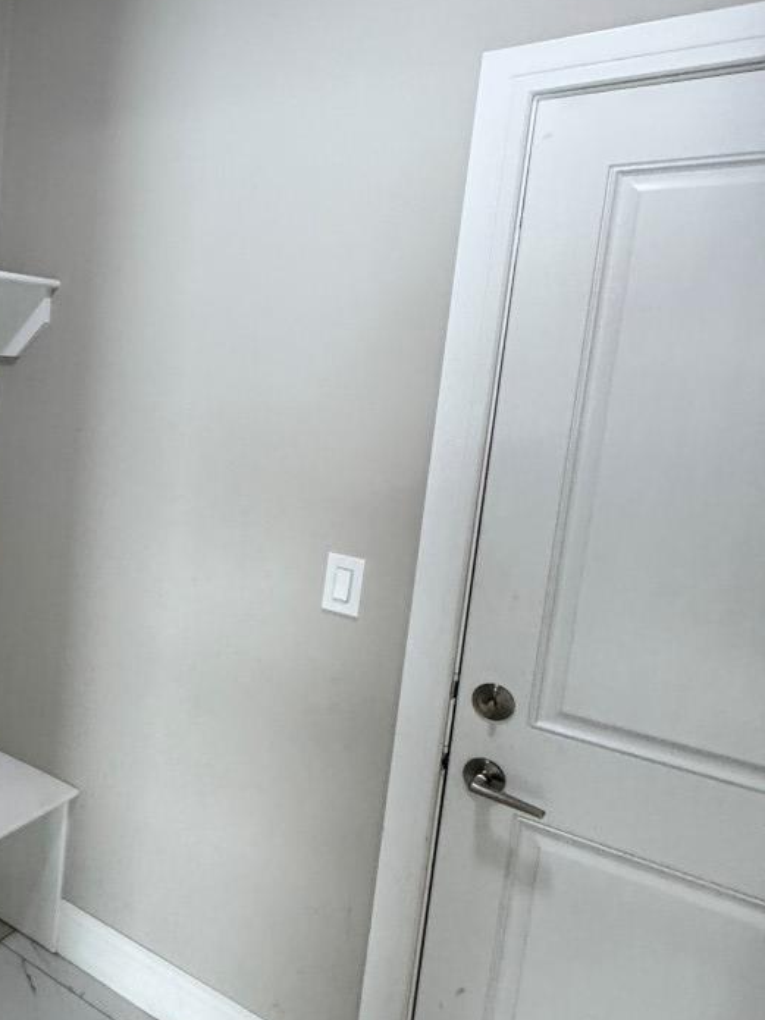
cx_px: -26
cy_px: 471
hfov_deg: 41.0
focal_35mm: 29
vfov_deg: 61.6
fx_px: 855
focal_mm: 2.22
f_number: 2.2
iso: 320
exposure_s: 1/120
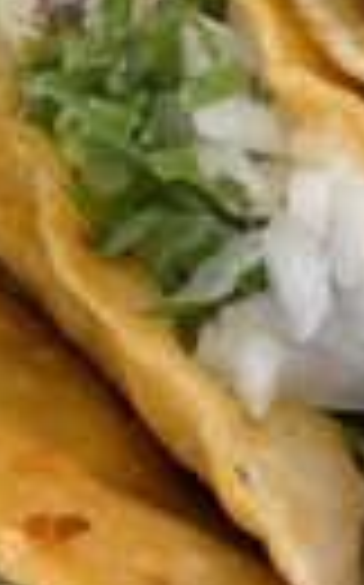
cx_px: 989
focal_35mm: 217
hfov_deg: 5.7
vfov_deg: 9.6
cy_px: -32
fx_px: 3452
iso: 64
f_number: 1.8
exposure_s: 1/60
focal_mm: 4.25
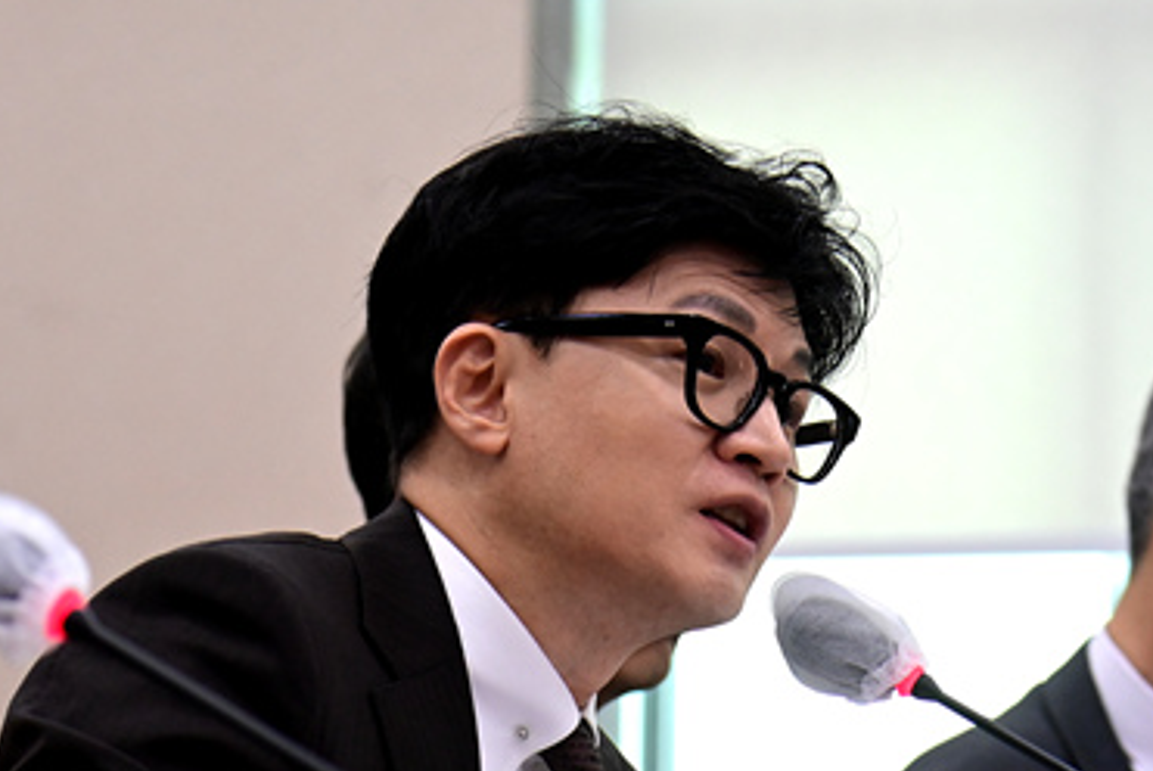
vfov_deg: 7.1
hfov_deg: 10.6
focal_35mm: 193
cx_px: 799
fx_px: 6186
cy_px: 642
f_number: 5.6
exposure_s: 1/320
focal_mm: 112
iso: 3200
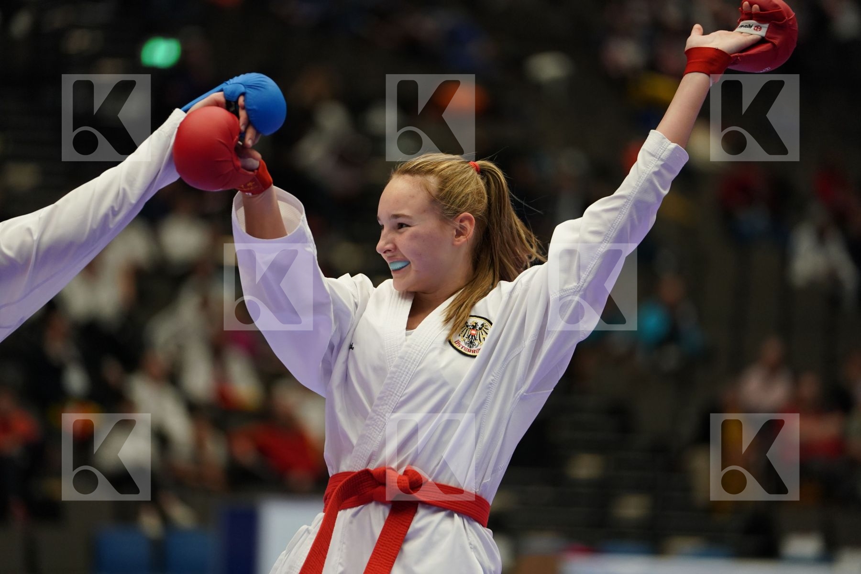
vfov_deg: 7.5
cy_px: 287
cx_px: 430
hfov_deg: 11.2
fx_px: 4400
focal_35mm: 184
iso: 2000
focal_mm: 184
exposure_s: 1/1000
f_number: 2.8
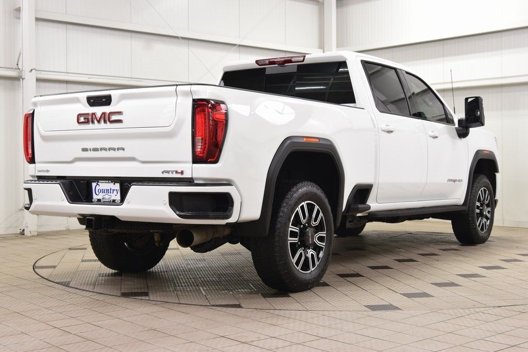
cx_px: 264
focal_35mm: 51
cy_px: 176
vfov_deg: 26.5
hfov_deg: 38.9
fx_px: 748
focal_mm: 34
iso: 900
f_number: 7.1
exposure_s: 1/30
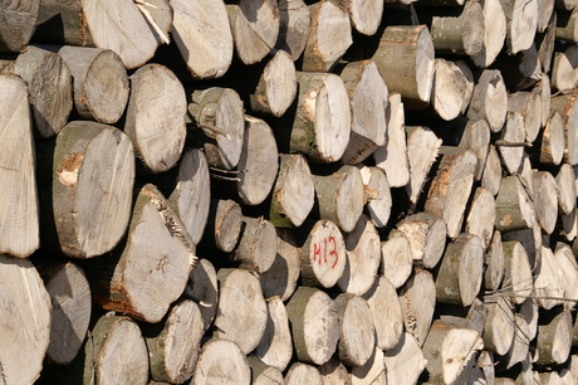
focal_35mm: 105
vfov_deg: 13.0
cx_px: 289
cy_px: 192
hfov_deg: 19.5
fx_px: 1685
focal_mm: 70
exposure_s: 1/500
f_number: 7.1
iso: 100
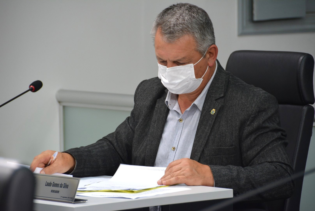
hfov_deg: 6.9
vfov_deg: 4.6
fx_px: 2627
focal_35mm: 300
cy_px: 106
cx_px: 158
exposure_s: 1/125
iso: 1250
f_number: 5.6
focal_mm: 200
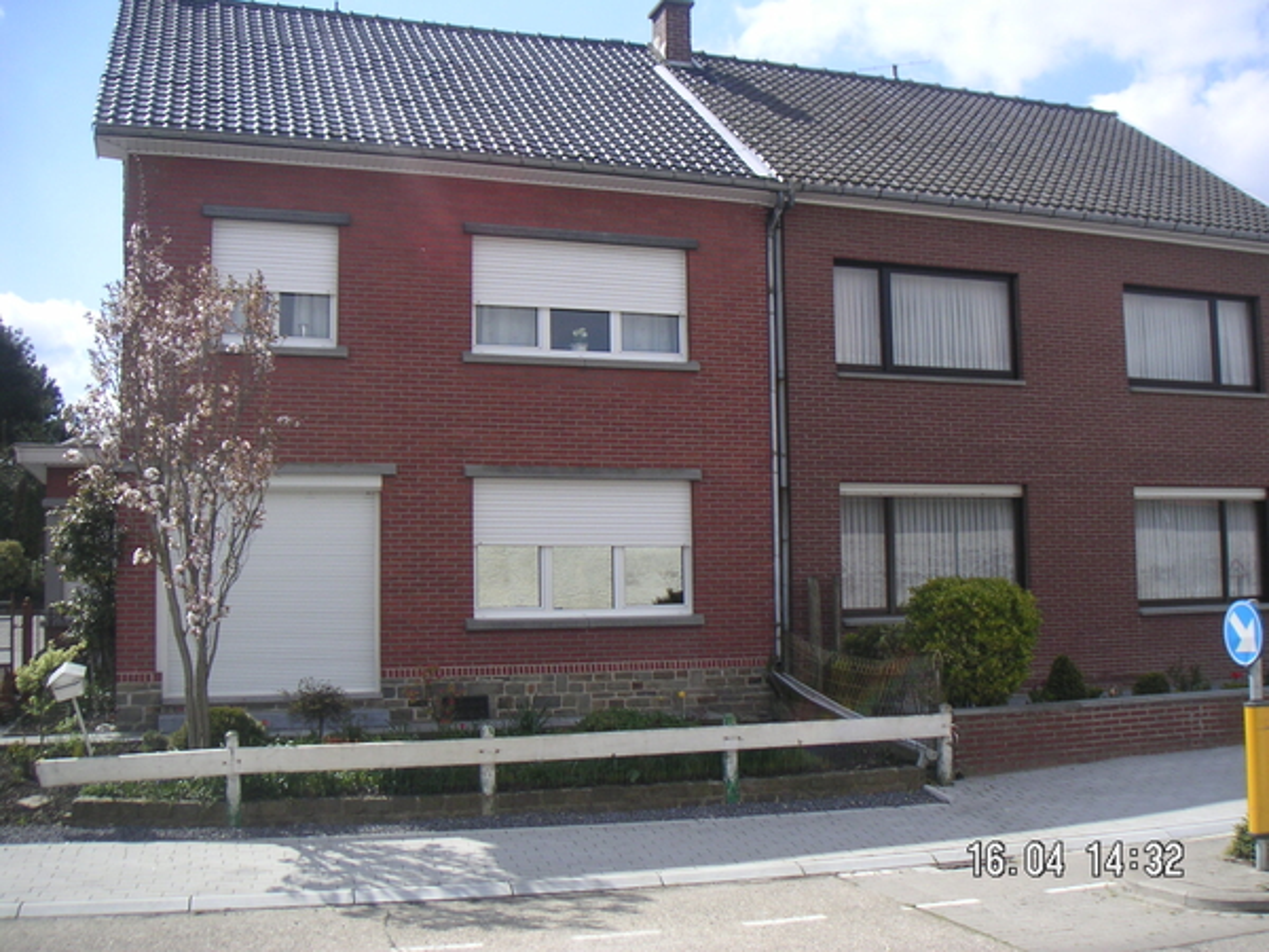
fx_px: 1356
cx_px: 634
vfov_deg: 38.7
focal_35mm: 37
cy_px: 476
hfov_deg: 50.1
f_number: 2.8
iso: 50
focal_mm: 5.7
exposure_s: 1/750
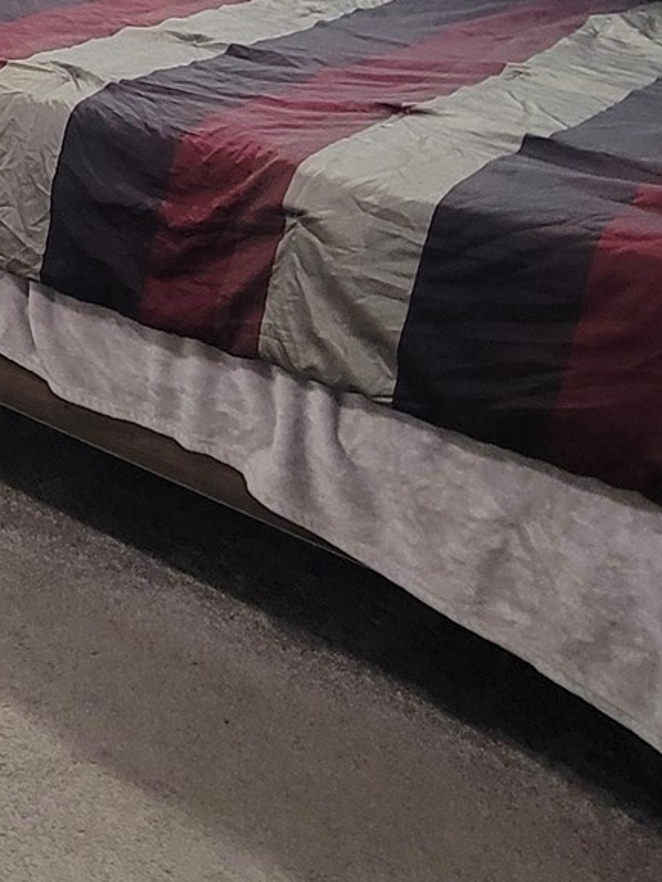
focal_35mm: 52
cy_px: -67
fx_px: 1326
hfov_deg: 22.5
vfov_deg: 32.7
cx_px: -359
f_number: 2.2
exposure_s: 1/60
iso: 200
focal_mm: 2.2
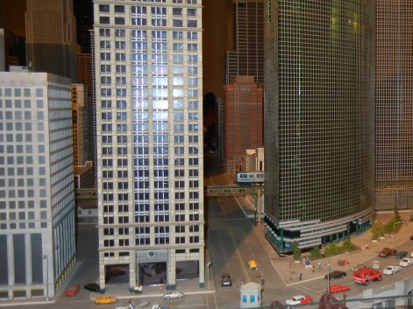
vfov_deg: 28.5
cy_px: 151
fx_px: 608
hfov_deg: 36.4
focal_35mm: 51
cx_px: 321
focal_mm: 5.4
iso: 200
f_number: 3.5
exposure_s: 1/30
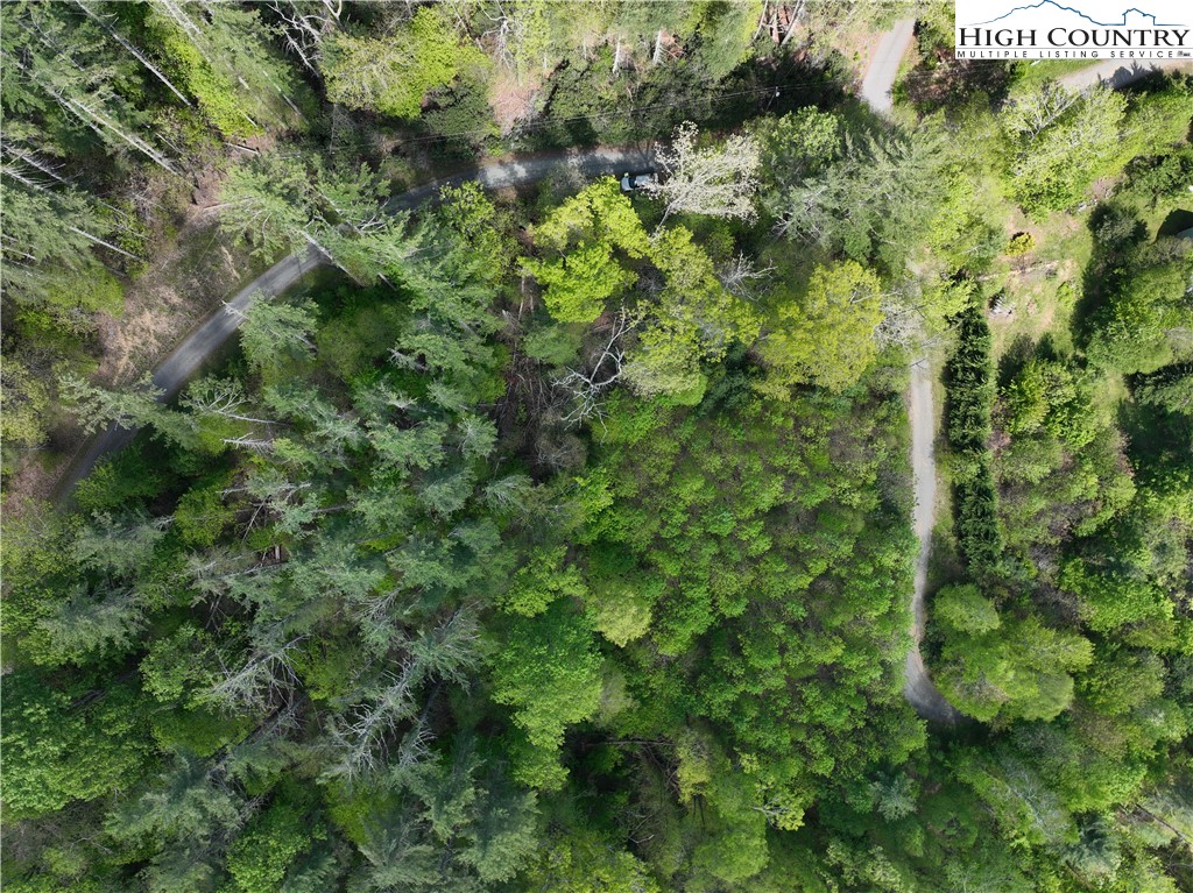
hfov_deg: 71.6
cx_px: 596
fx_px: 827
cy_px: 446
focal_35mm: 24
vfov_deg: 56.8
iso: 170
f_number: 2.8
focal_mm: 12.29
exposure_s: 1/1000
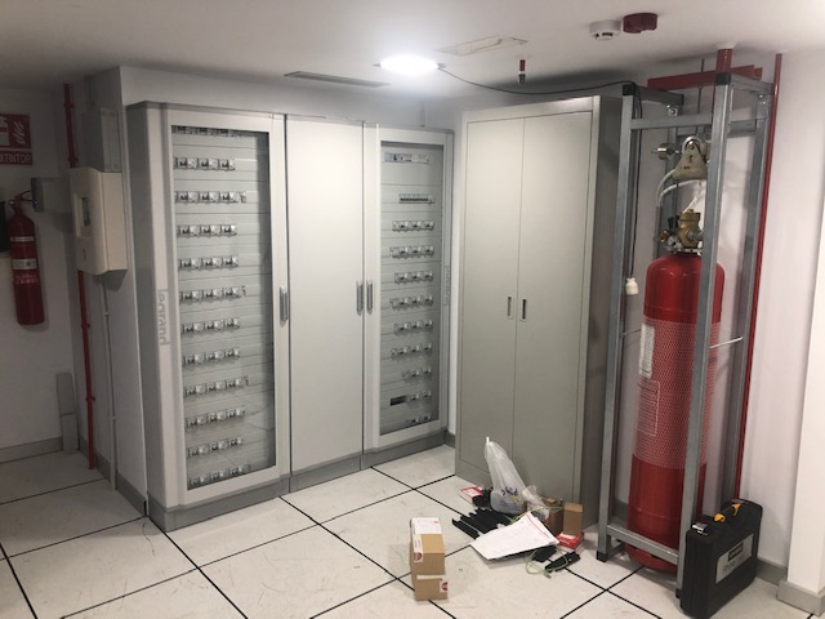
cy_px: 310
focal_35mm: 28
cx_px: 412
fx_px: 667
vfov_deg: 49.7
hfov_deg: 63.4
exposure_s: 1/20
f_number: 1.8
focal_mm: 4
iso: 40
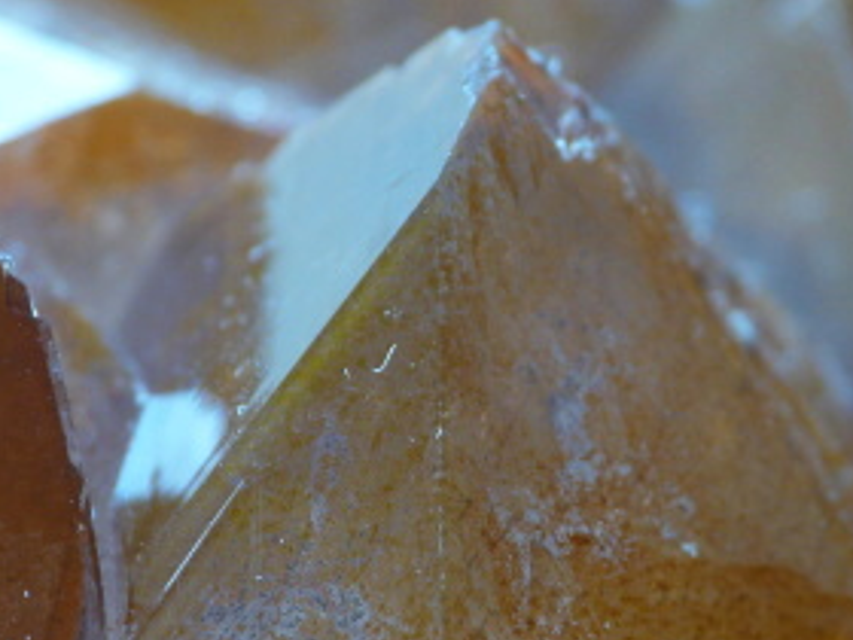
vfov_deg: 4.8
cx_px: 567
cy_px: 390
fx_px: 7614
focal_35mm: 309
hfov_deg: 6.4
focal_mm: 23.7
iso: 100
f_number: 3.6
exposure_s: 1/2.5
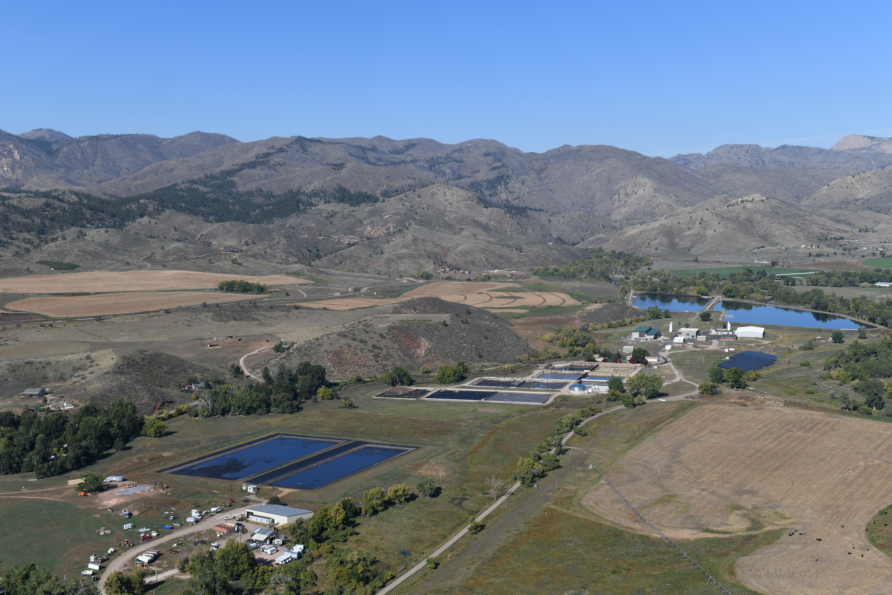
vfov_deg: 27.0
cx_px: 446
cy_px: 298
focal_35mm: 50
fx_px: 1239
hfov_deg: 39.6
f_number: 9
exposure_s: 1/1250
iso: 400
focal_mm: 50
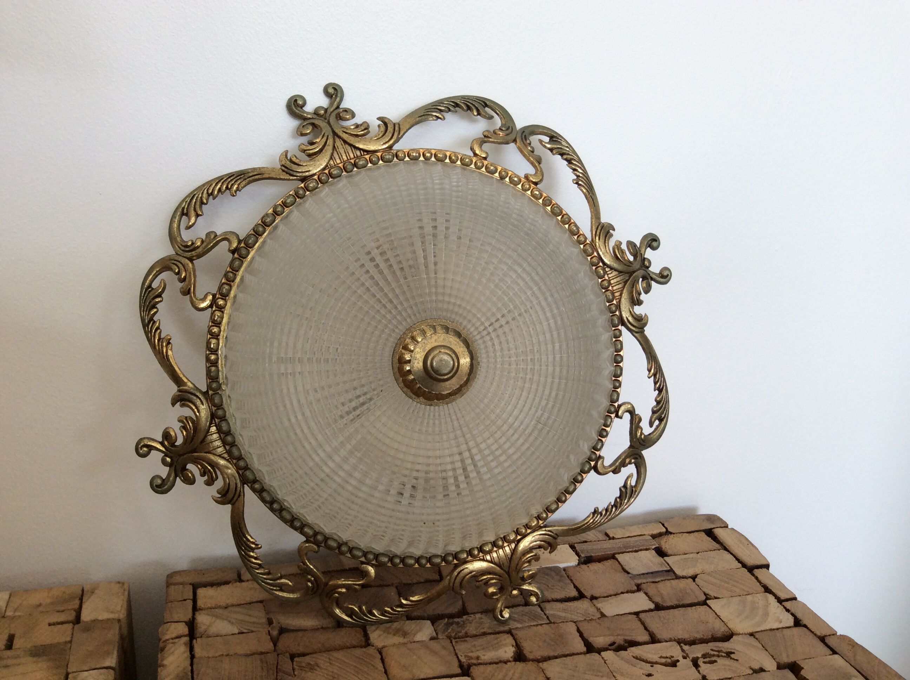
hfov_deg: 56.9
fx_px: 840
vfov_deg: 44.1
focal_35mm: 32
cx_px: 455
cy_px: 340
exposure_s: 1/100
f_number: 2.4
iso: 40
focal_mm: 3.3
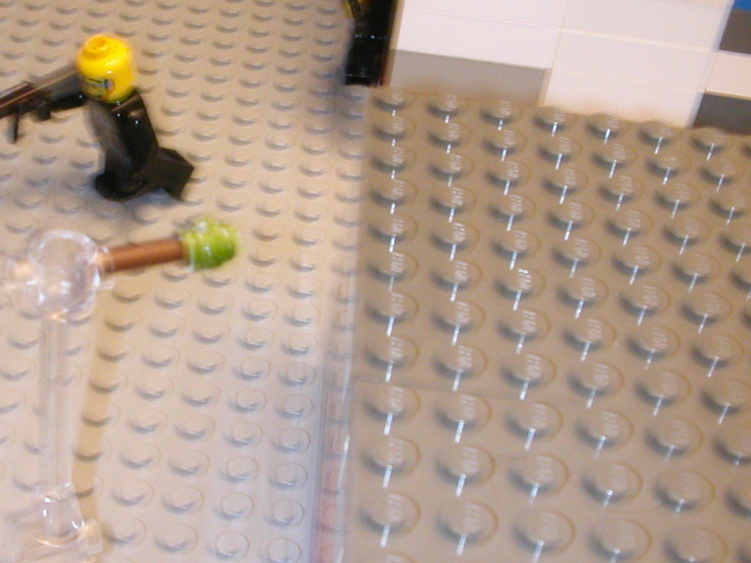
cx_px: 160
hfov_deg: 30.5
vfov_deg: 23.6
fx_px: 1345
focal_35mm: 62
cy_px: 329
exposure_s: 1/5.6
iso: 200
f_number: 4.5
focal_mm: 5.6
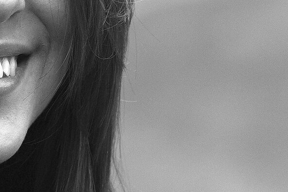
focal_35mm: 911
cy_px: -12
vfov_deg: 1.5
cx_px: 0
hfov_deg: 2.3
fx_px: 7291
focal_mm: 150
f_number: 7.1
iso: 640
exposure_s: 1/100
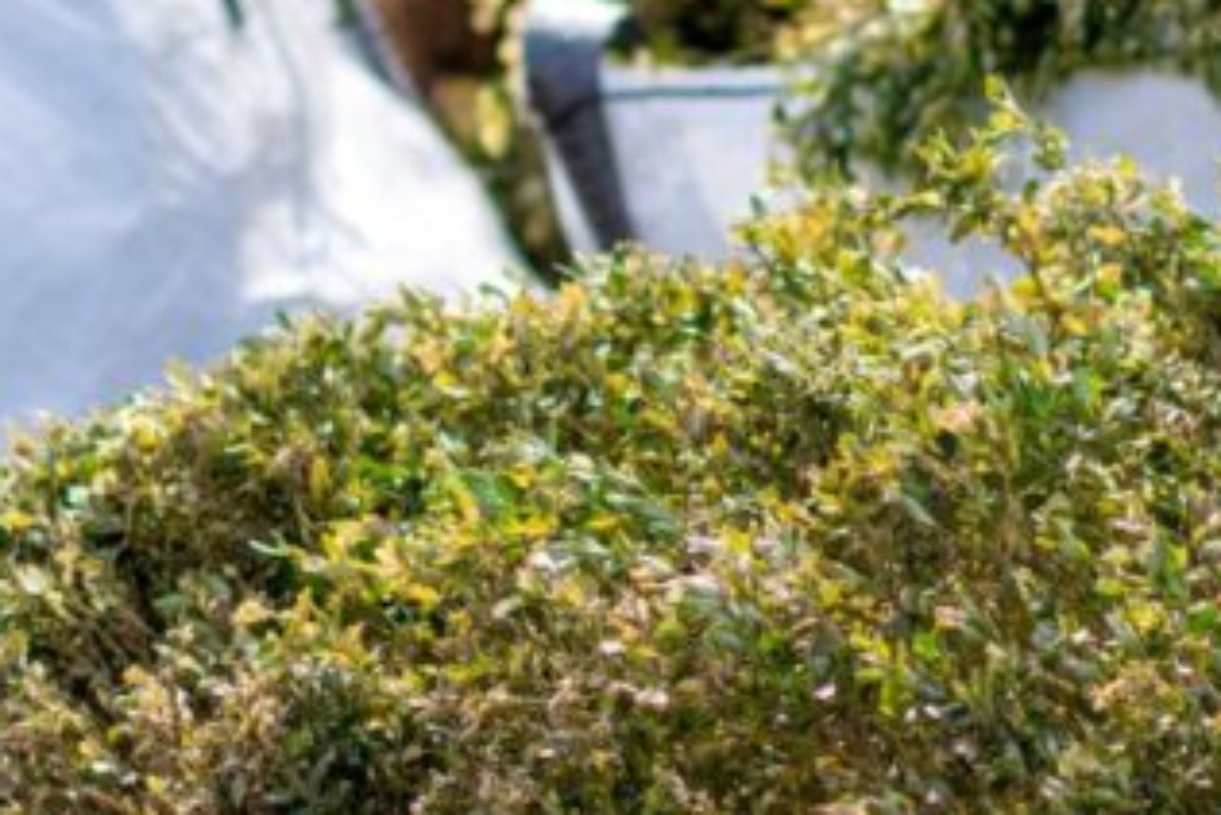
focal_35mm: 243
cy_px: 396
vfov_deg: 5.7
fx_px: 8245
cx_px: 657
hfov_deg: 8.5
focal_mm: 50
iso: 100
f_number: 2.2
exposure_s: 1/1250
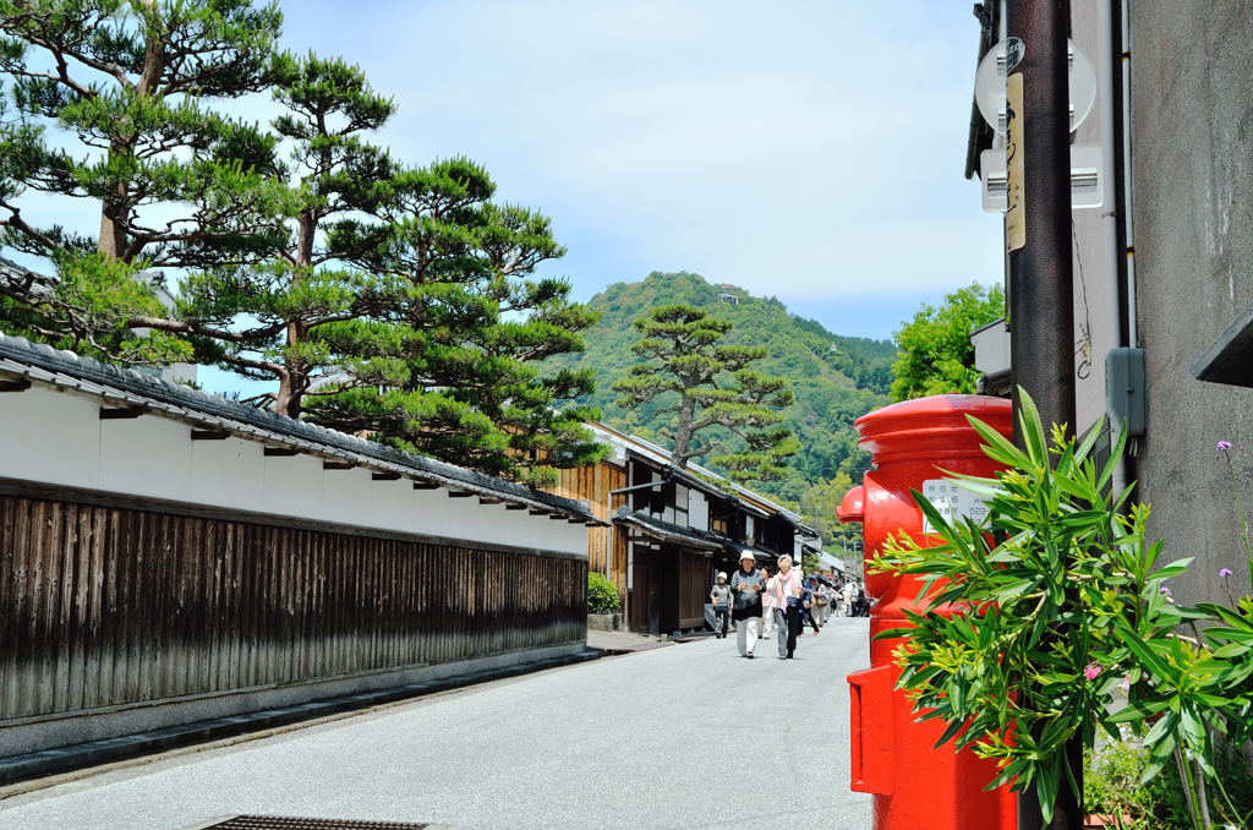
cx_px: 626
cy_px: 415
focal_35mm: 42
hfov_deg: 46.5
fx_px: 1459
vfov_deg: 31.7
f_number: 10
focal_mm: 28
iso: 100
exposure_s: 1/200
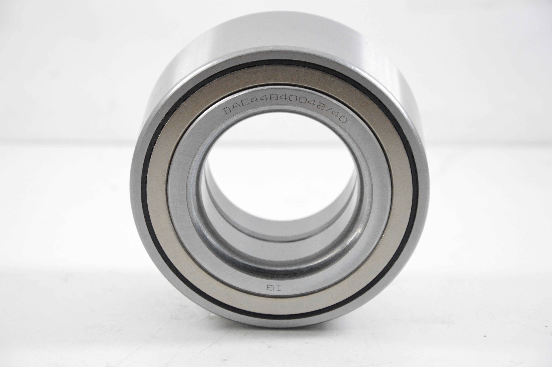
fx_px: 2413
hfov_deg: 13.1
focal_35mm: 158
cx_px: 276
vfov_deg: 8.7
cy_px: 184
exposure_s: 1/100
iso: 3200
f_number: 7.1
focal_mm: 105
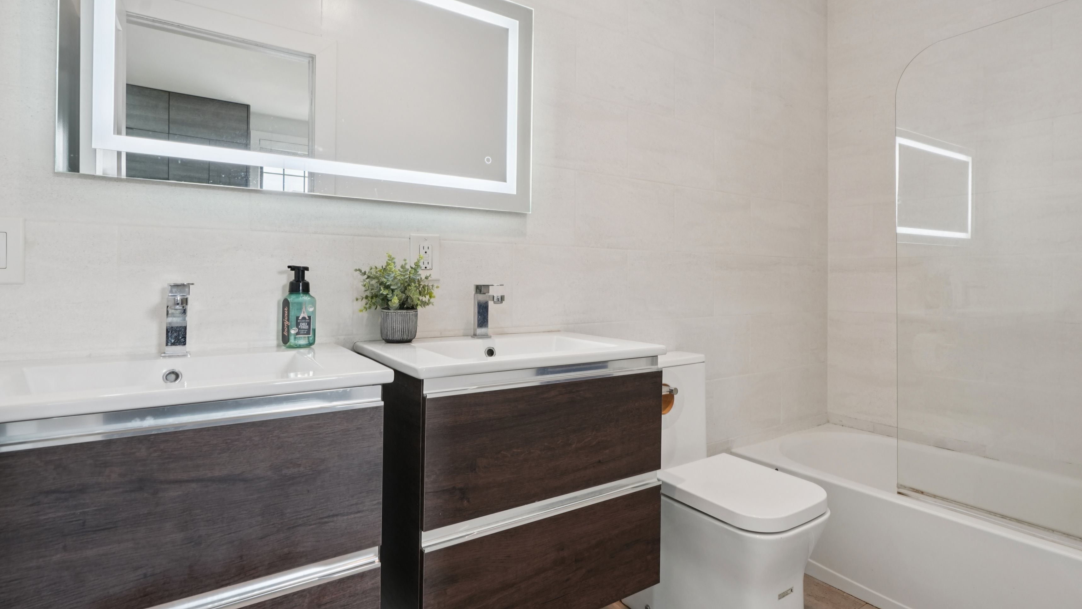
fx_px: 545
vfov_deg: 58.2
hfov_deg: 89.1
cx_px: 608
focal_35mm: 19
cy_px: 267
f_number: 8
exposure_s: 1/50
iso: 500
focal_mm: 16
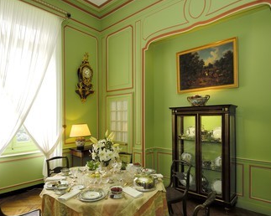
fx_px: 176
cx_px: 124
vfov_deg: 63.0
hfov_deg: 74.9
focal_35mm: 22
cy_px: 116
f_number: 5.6
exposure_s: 1/15
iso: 100
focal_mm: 12
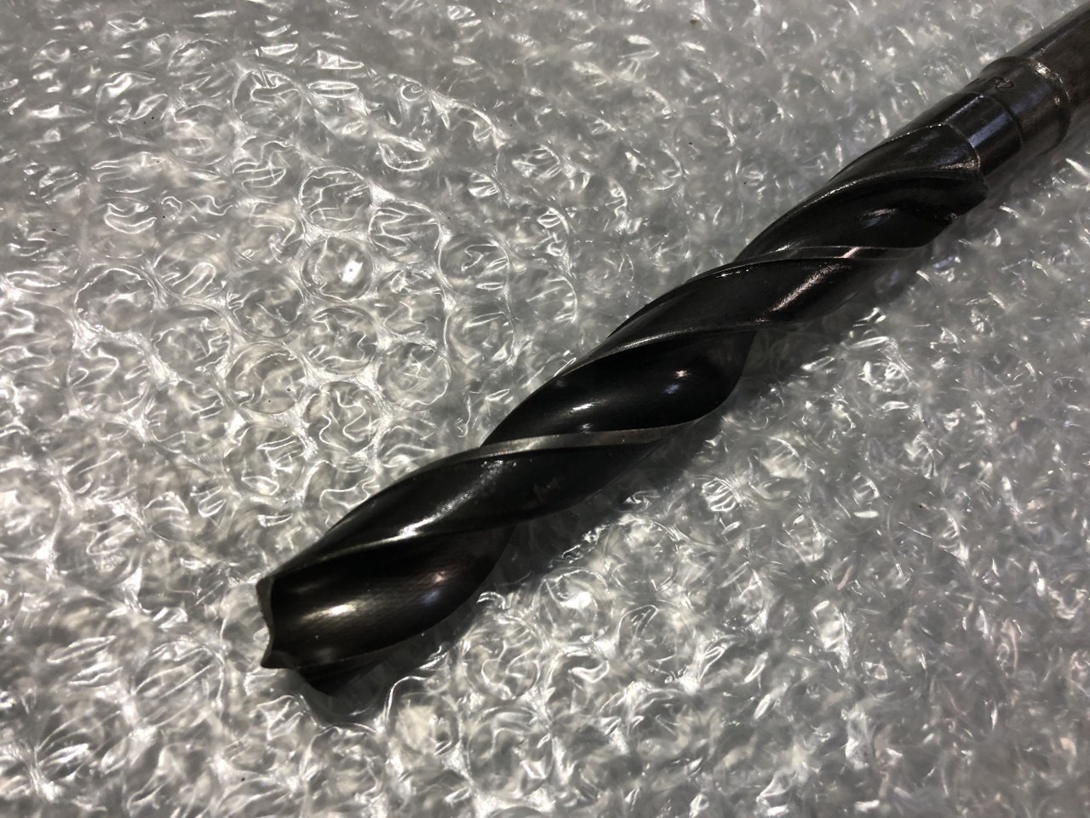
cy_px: 409
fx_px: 882
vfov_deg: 49.7
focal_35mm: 28
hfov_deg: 63.4
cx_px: 545
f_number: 1.8
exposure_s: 1/30
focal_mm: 3.99
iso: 40
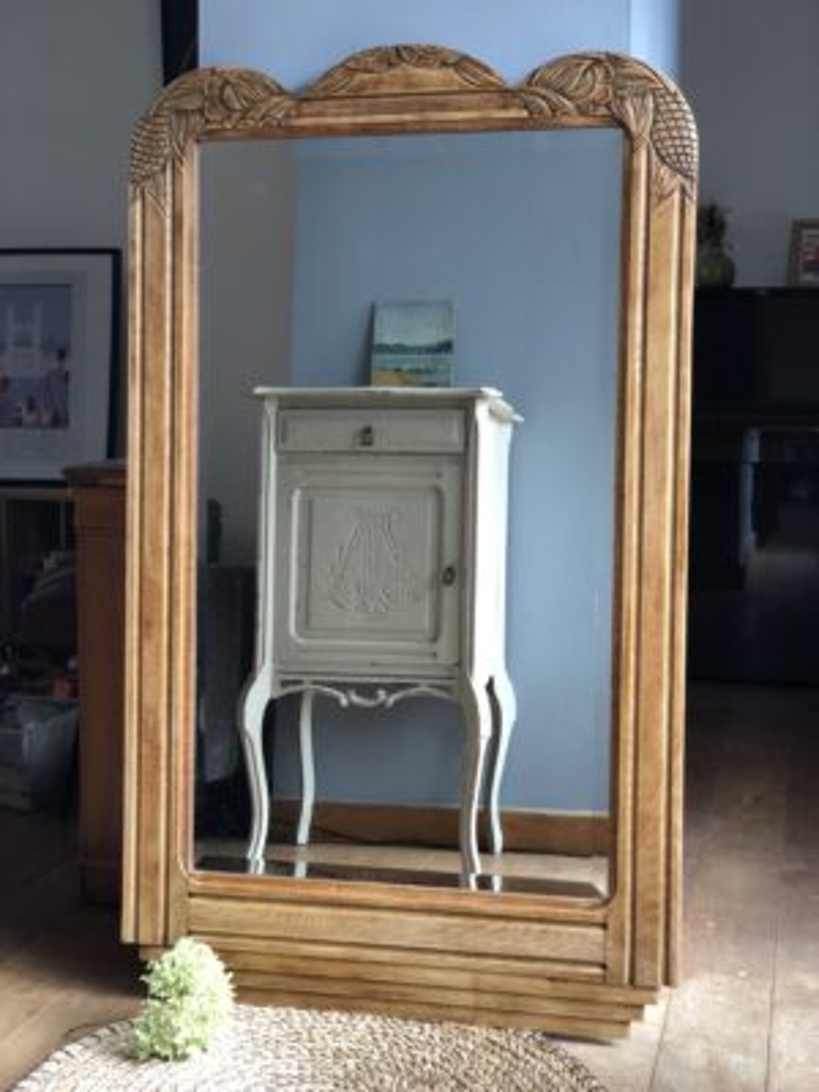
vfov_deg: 36.8
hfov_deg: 28.0
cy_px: 546
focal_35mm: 52
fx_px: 1640
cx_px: 410
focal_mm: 6
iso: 80
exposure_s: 1/40
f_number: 2.4
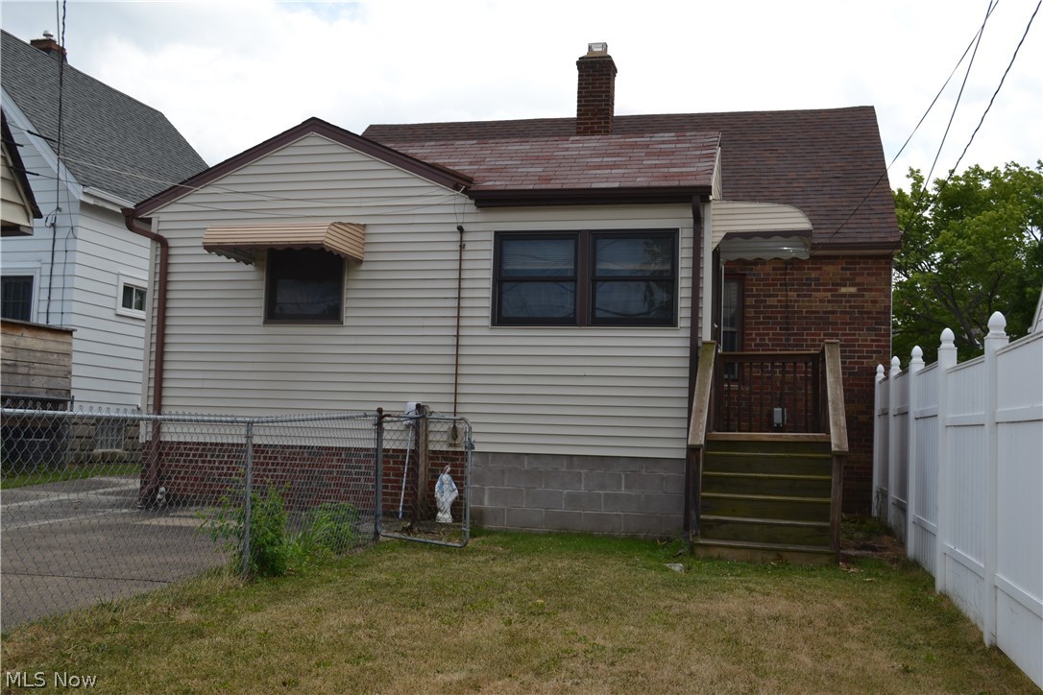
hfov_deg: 53.1
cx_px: 522
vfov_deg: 36.9
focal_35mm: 36
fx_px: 1043
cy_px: 348
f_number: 9
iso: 100
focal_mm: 24
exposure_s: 1/200
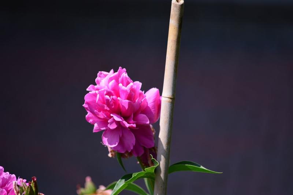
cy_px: 98
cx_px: 146
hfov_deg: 6.9
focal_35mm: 300
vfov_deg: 4.6
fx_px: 2440
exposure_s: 1/250
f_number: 5.6
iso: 100
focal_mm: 200
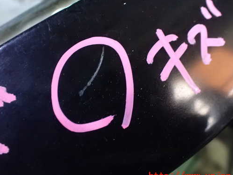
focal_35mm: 36
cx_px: 114
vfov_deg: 39.6
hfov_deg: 51.4
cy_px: 77
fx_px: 242
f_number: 2.3
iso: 1600
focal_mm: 5.4
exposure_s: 1/25
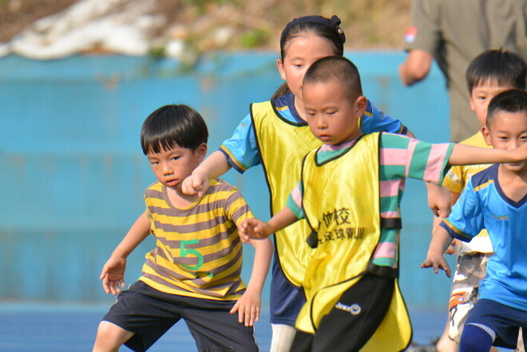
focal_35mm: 727
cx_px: 351
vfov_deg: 1.9
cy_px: 250
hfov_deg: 2.8
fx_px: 10649
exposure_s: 1/1600
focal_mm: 400
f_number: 5.6
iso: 900
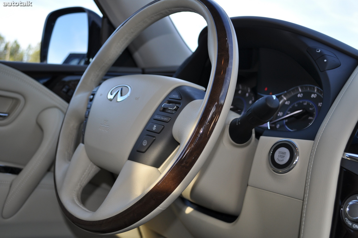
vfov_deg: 34.1
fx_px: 387
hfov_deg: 49.6
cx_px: 179
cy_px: 119
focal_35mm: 39
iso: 200
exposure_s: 1/200
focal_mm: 26
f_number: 5
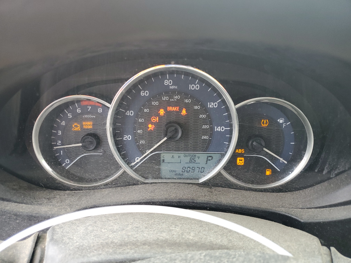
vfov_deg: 53.1
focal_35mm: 26
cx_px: 176
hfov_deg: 67.3
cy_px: 132
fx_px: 264
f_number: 1.5
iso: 94
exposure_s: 1/120
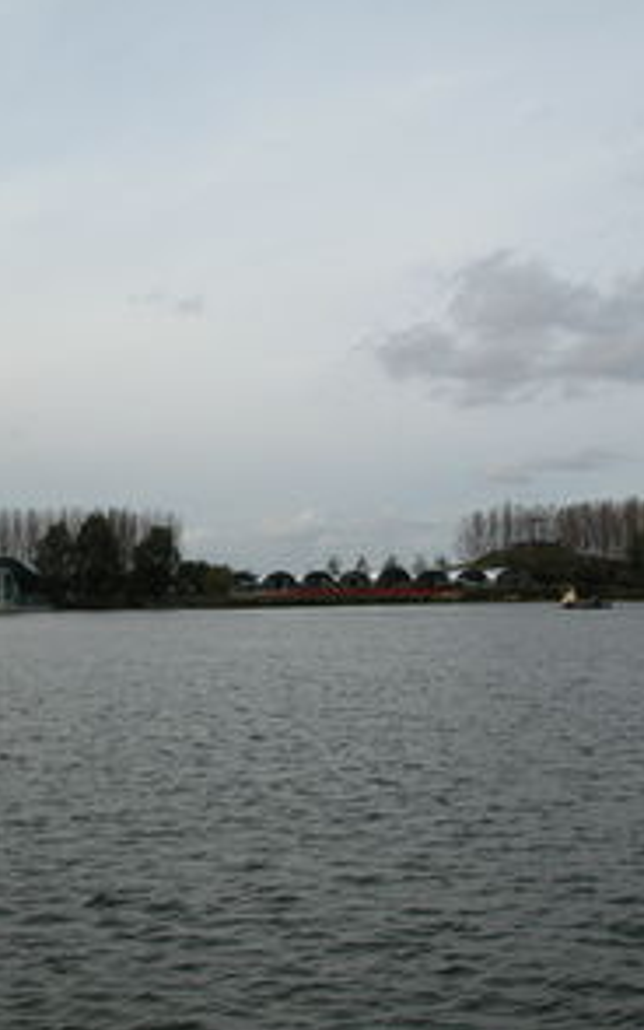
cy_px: 511
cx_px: 234
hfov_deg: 26.3
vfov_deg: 41.0
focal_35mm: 49
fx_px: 1375
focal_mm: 8.9
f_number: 5.6
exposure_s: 1/310
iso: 100
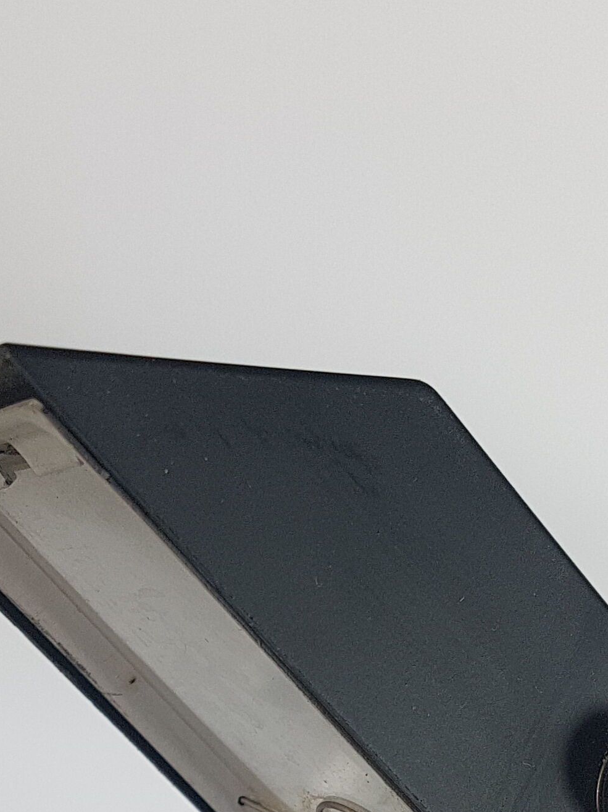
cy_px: 867
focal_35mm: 57
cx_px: 377
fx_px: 1335
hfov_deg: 25.6
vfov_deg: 30.6
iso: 50
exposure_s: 1/111
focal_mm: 4.2
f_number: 1.7
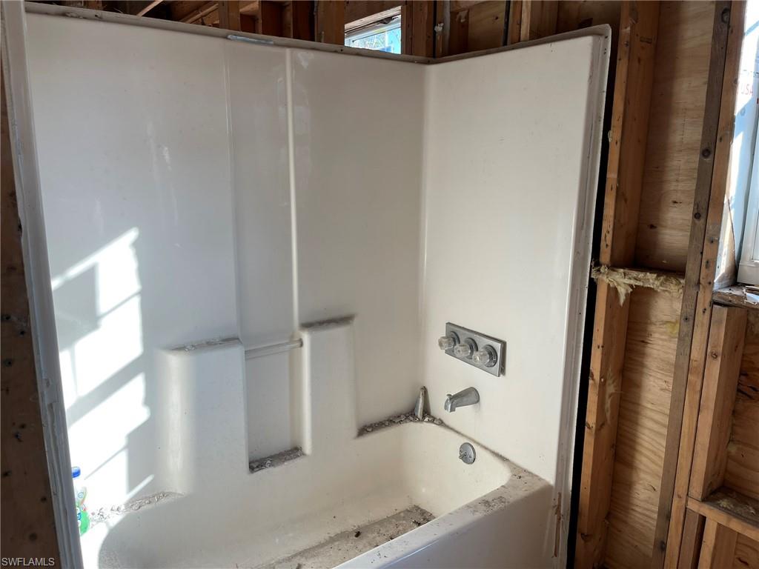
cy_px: 284
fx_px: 548
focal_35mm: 25
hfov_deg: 69.4
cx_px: 380
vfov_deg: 54.9
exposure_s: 1/165
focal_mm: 5.1
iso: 32
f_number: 1.6
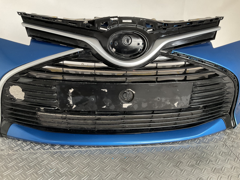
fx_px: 201
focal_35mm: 29
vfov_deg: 48.2
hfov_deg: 61.7
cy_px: 90
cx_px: 120
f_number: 1.8
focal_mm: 3
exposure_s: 1/50
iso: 100
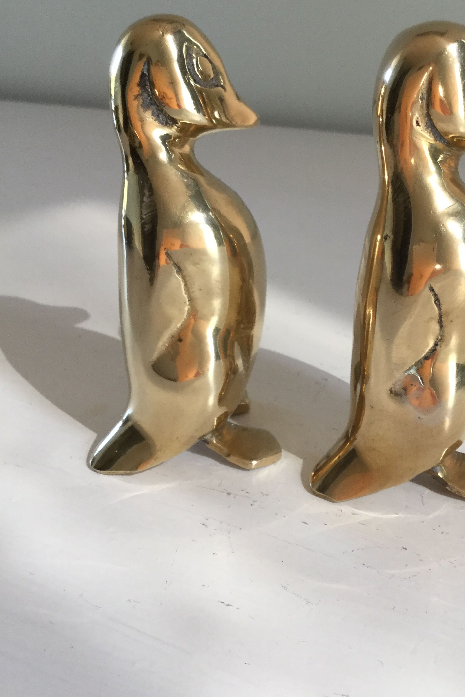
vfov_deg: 46.4
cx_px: 334
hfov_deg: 31.5
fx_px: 814
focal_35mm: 42
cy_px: 330
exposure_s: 1/33
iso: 32
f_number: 2.4
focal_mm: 3.3
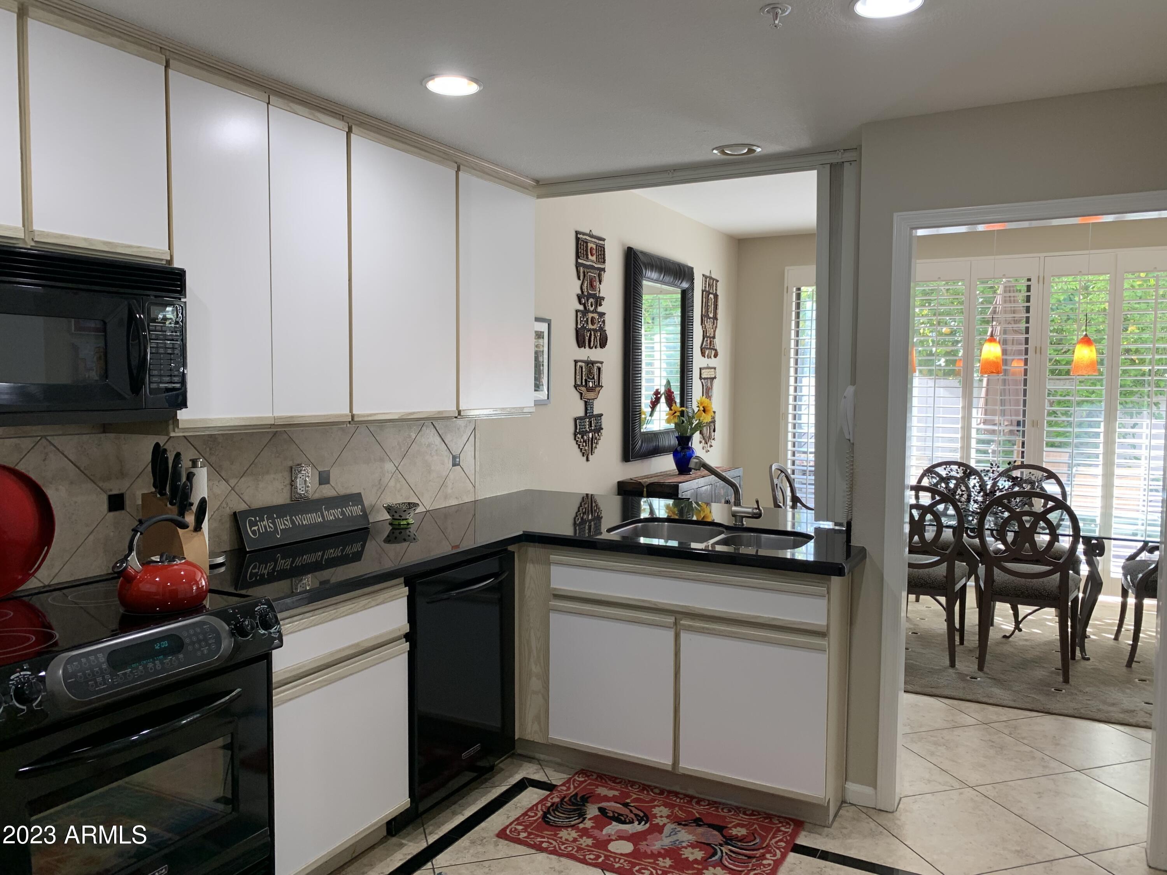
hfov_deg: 67.3
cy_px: 438
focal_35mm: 26
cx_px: 584
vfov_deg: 53.1
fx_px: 877
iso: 50
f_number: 1.8
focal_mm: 4.25
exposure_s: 1/60
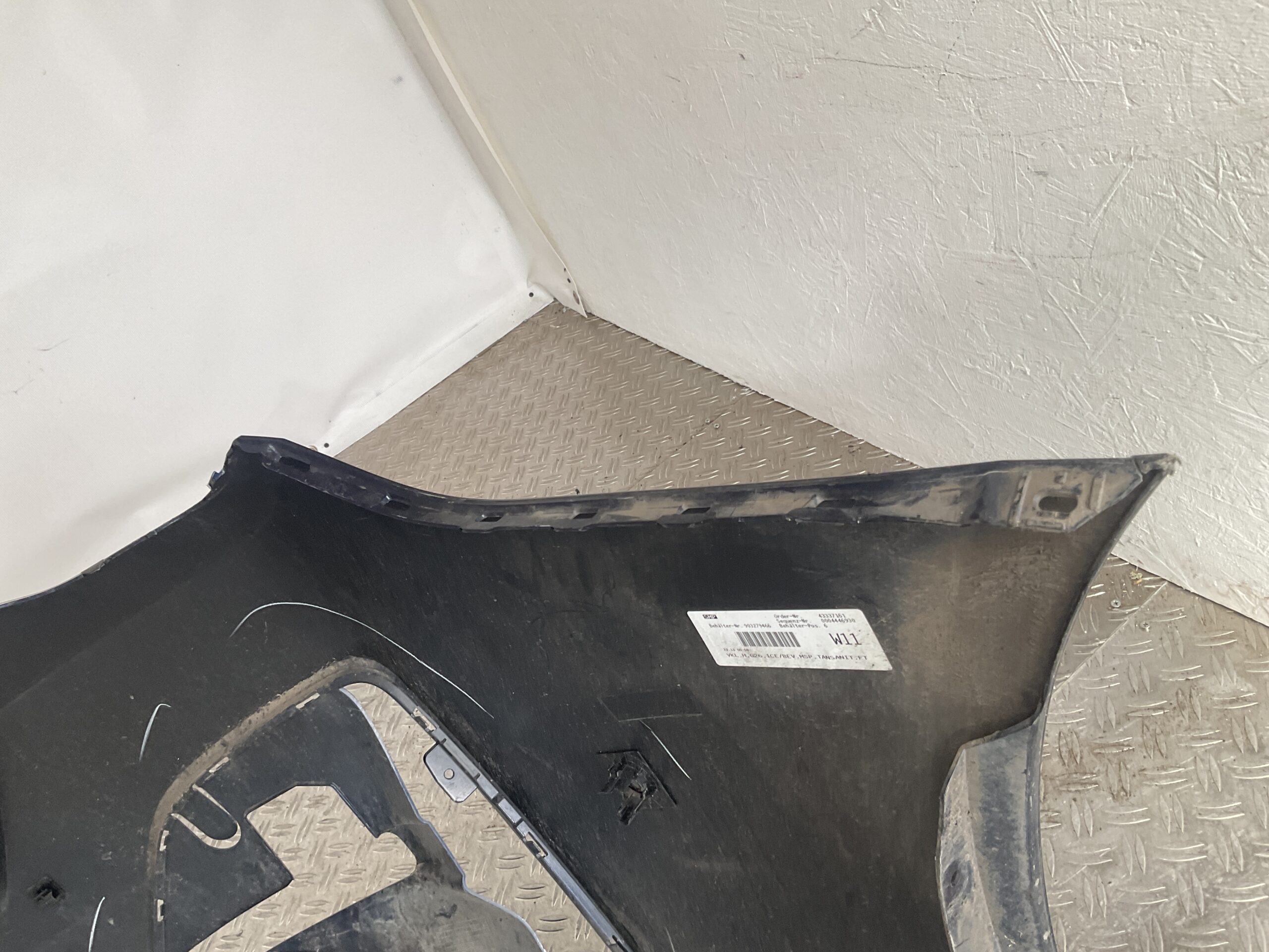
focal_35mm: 29
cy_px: 476
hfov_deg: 61.7
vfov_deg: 48.2
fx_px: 1063
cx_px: 634
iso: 50
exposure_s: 1/120
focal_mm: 3
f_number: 1.8
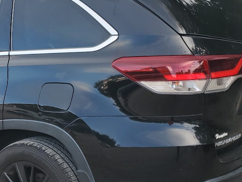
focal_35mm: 68
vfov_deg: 21.6
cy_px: 100
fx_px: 475
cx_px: 40
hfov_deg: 27.8
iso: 50
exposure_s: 1/204
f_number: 1.5
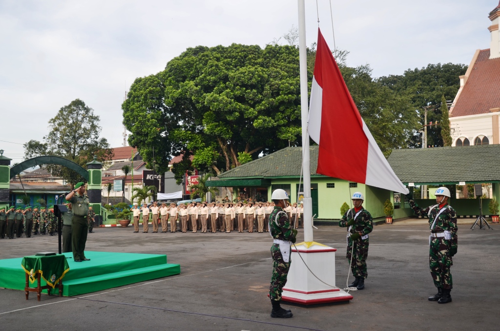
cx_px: 250
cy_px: 166
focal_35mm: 36
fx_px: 499
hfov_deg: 53.2
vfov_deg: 36.7
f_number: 6.3
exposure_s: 1/125
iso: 100
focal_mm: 24
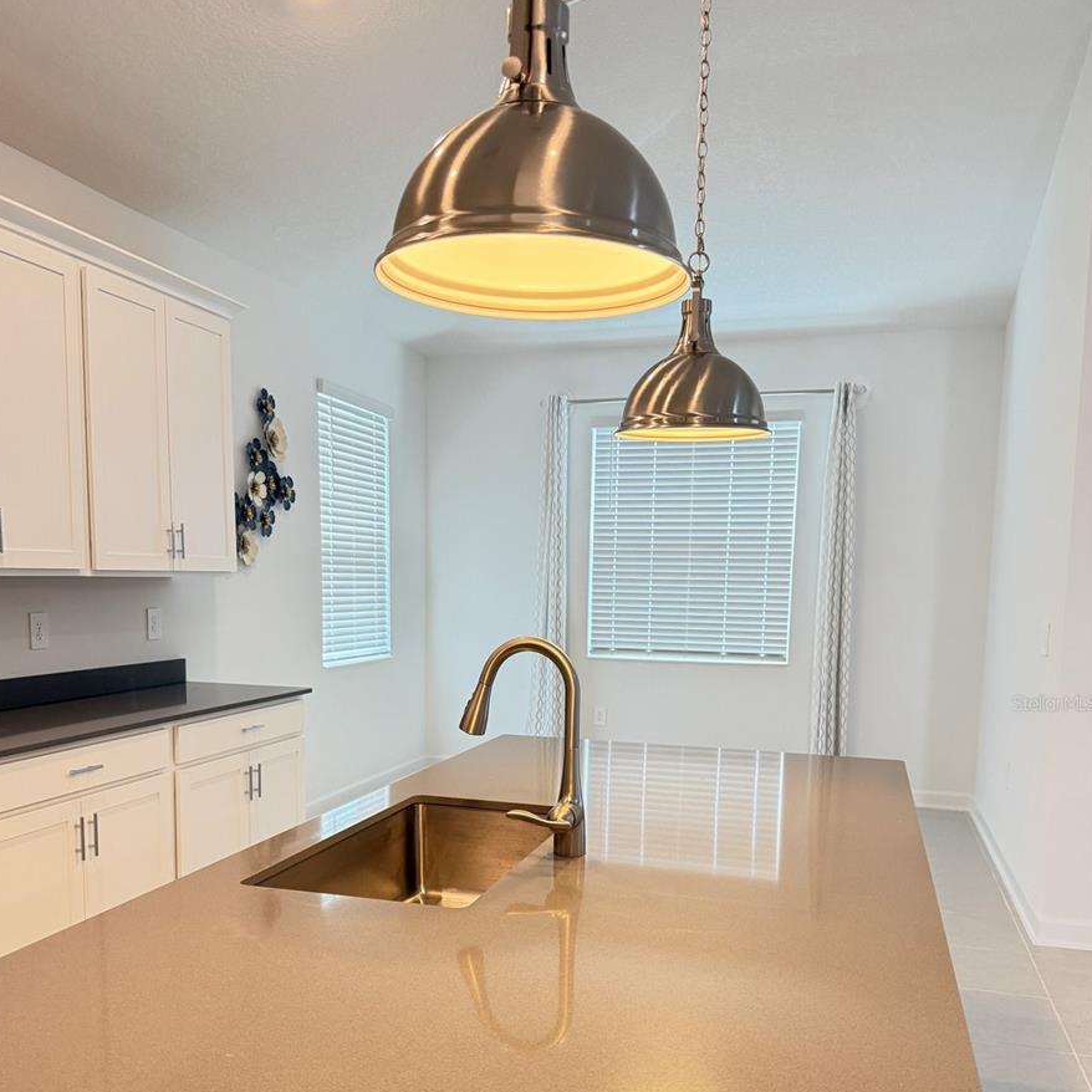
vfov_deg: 54.8
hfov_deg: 55.6
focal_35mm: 29
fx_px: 1035
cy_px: 703
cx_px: 541
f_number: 1.78
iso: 400
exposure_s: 1/120
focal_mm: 6.76
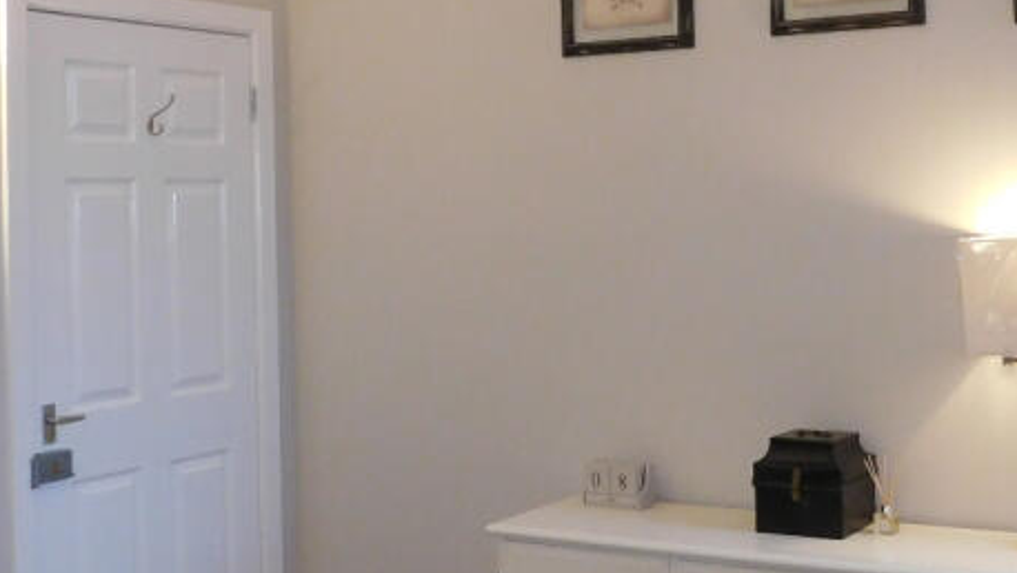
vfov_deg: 21.4
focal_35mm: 56
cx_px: 544
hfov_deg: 37.2
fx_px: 1511
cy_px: 189
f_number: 3
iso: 400
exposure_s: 1/30
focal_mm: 4
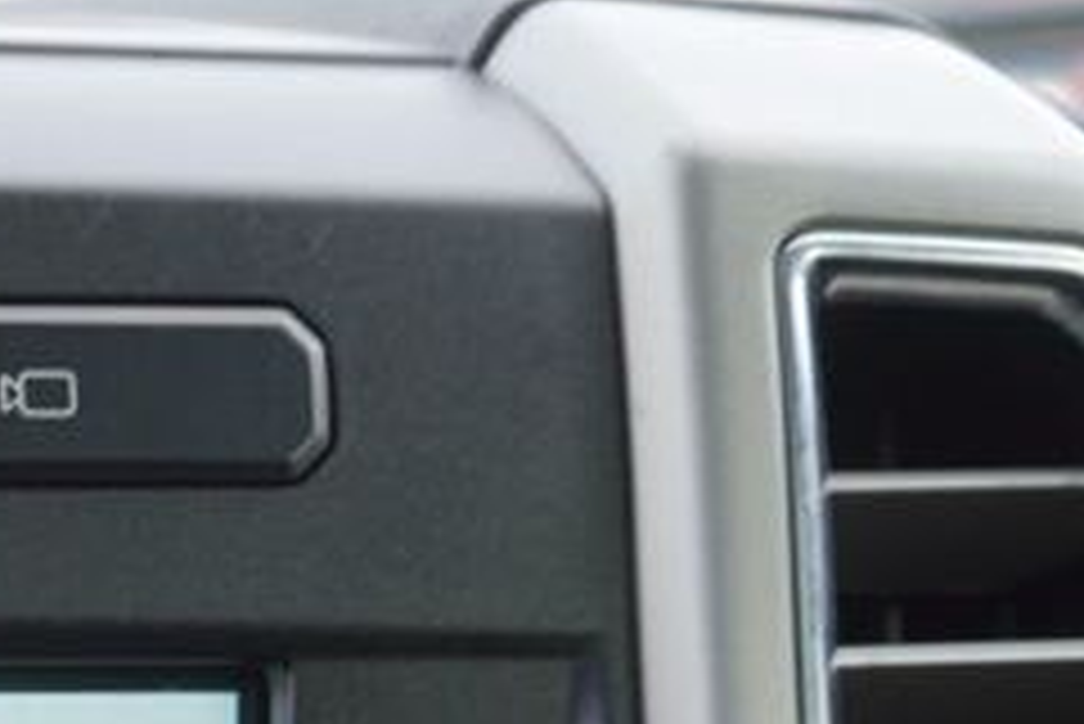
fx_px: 3073
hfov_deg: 17.3
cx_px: -711
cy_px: 1408
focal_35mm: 102
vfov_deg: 12.1
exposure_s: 1/60
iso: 100
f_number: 4
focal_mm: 16
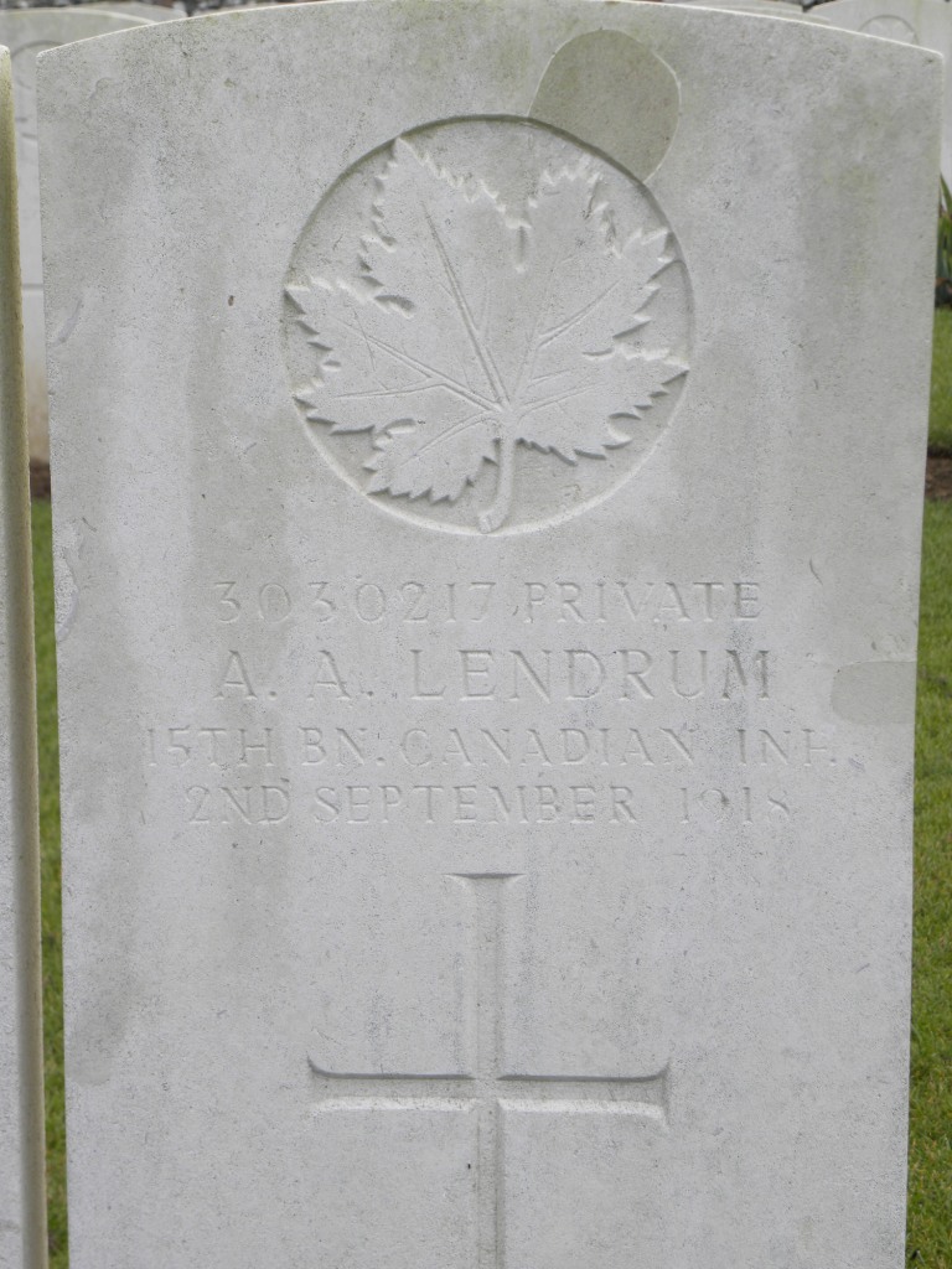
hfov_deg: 17.4
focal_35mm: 85
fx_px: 3117
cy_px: 634
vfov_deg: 23.0
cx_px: 476
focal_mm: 15.1
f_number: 4
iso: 64
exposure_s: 1/130
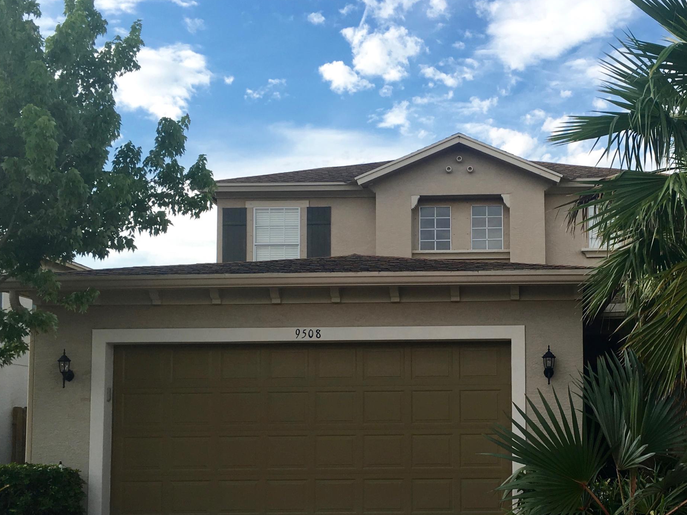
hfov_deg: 39.7
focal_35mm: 47
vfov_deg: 30.4
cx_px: 480
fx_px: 933
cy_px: 377
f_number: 2.2
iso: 25
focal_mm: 4.15
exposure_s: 1/725
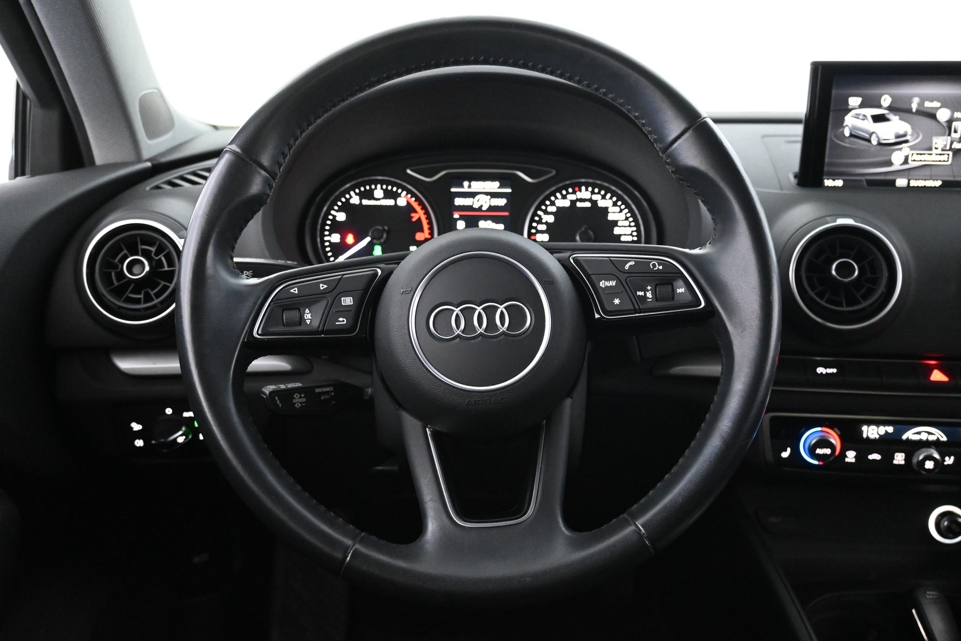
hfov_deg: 58.3
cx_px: 480
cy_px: 320
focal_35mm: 32
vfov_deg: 40.8
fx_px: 861
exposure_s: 1/30
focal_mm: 21.5
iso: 5000
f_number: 4
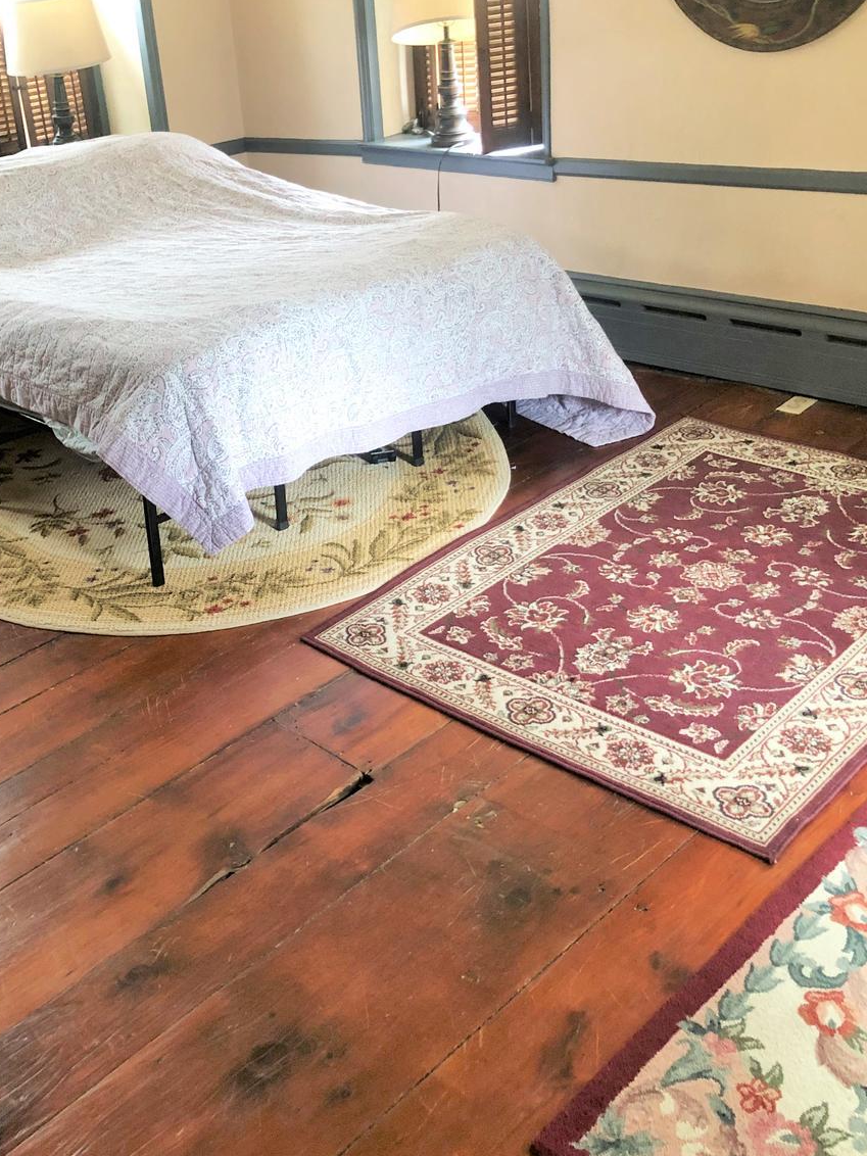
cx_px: 328
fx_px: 1269
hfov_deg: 37.5
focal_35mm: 38
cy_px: 470
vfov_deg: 48.7
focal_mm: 3.99
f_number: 1.8
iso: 64
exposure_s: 1/15
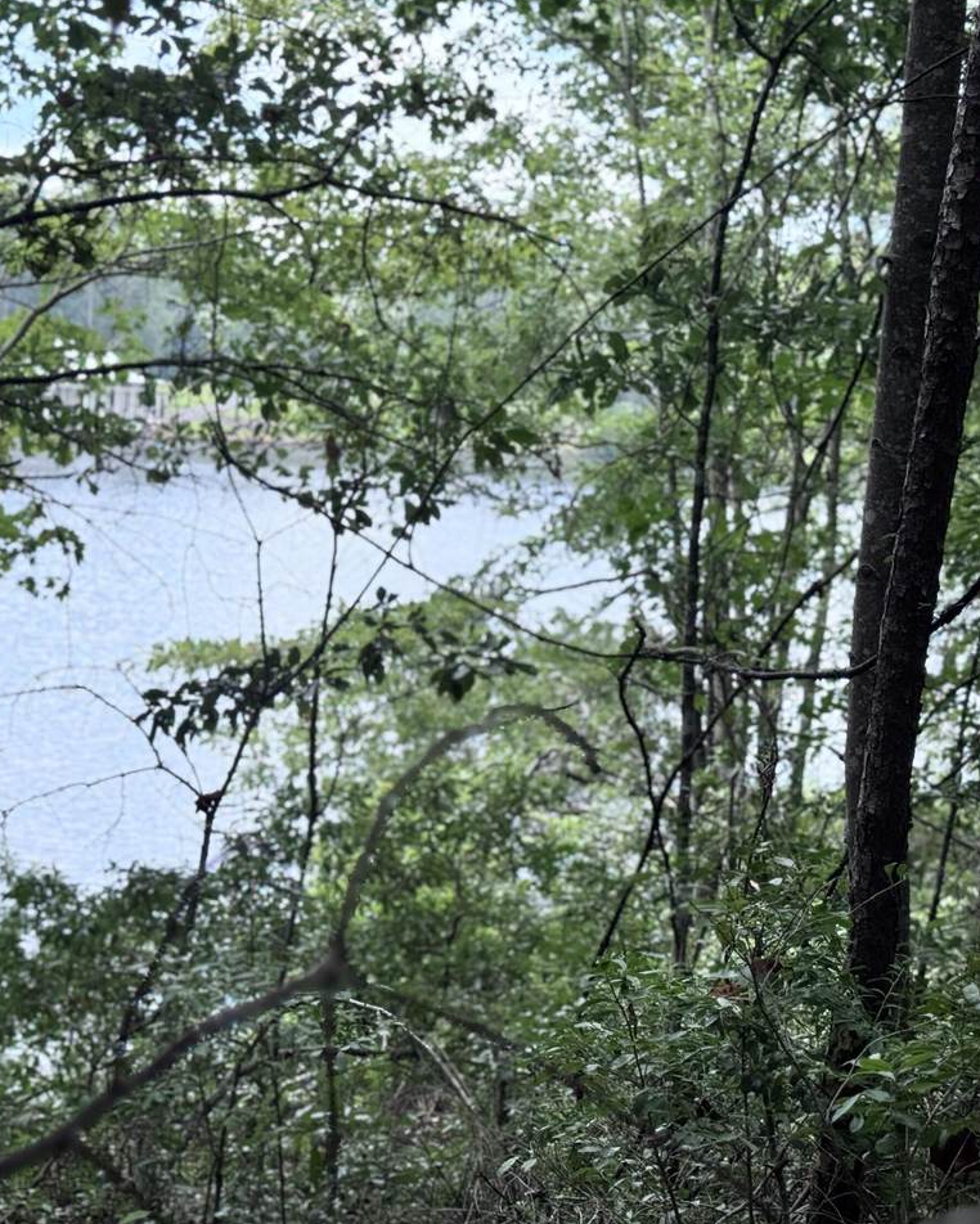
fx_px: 2283
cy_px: 612
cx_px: 237
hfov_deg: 23.9
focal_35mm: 63
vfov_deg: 30.0
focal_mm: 6.76
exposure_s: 1/1114
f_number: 1.78
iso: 64
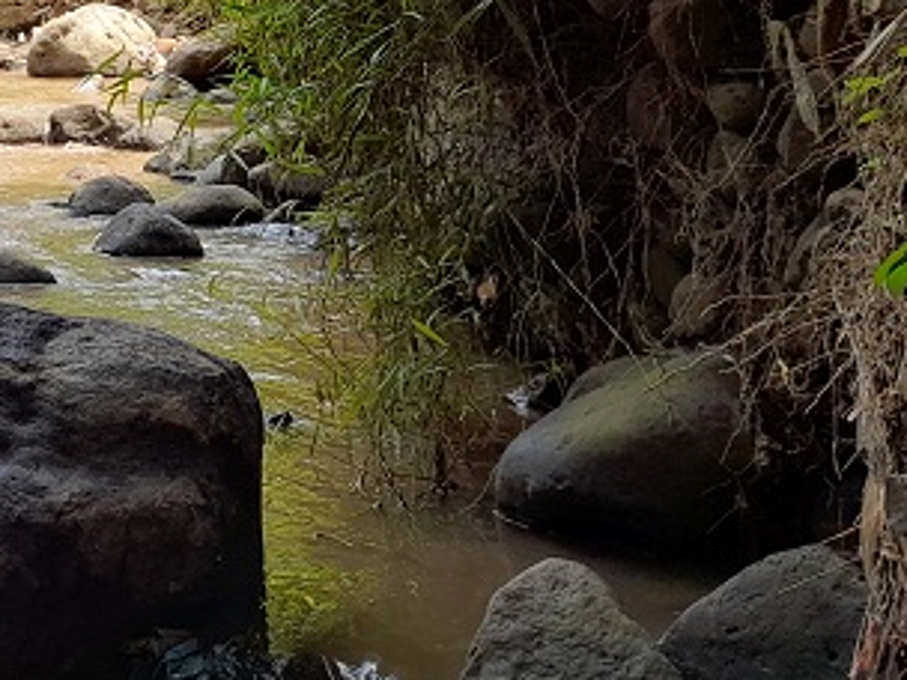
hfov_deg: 22.4
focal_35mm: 73
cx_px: -415
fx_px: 1913
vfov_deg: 19.2
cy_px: -104
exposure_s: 1/134
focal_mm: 4.6
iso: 20
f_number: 2
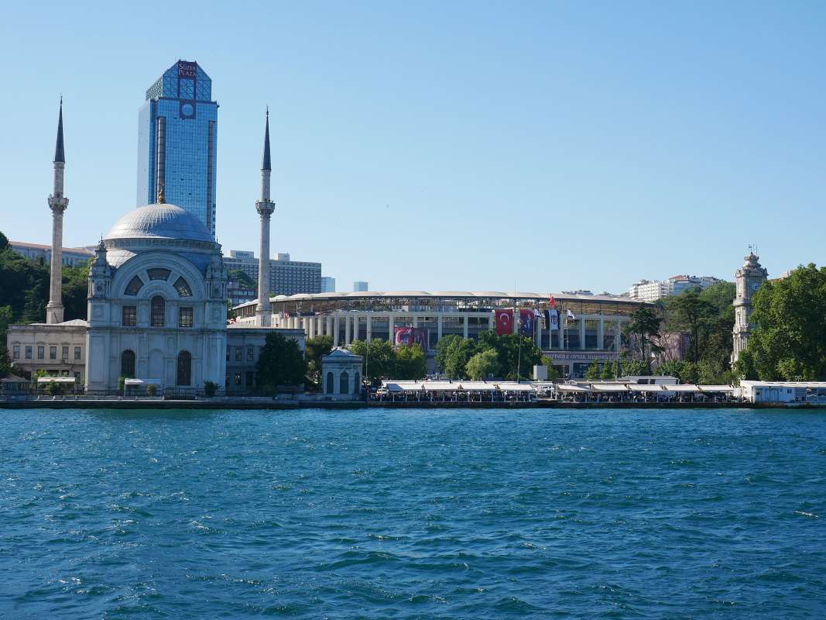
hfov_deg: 38.2
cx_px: 413
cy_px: 310
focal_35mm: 50
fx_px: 1193
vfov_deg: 29.1
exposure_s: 1/400
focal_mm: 25
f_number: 9
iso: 200
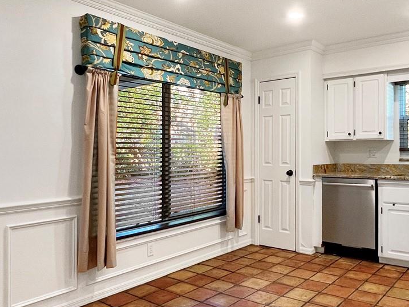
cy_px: 155
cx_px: 253
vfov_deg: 48.2
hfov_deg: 60.9
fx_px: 343
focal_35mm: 29
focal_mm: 1.57
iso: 200
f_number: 1.8
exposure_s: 1/60
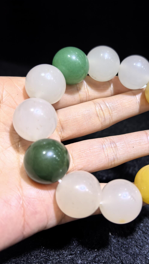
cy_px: 131
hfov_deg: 38.5
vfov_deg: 64.3
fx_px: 211
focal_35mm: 30
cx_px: 99
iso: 1250
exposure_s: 1/894
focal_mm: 6.98
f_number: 2
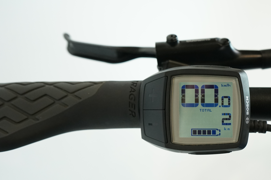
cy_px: 108
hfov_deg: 33.2
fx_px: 444
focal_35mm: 59
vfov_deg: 23.0
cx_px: 205
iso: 2000
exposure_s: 1/200
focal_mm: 38
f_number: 5.6
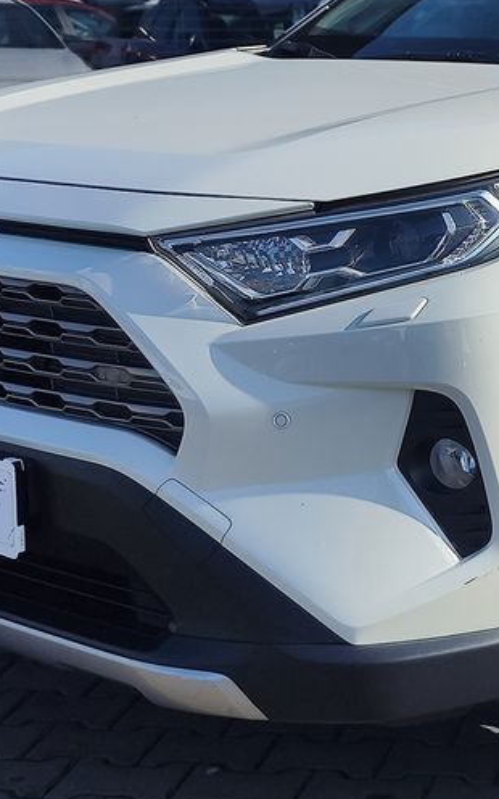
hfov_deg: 20.8
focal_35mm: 59
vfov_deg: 34.3
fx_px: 1284
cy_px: 271
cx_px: 570
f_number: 1.69
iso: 50
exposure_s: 1/1320
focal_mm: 7.01
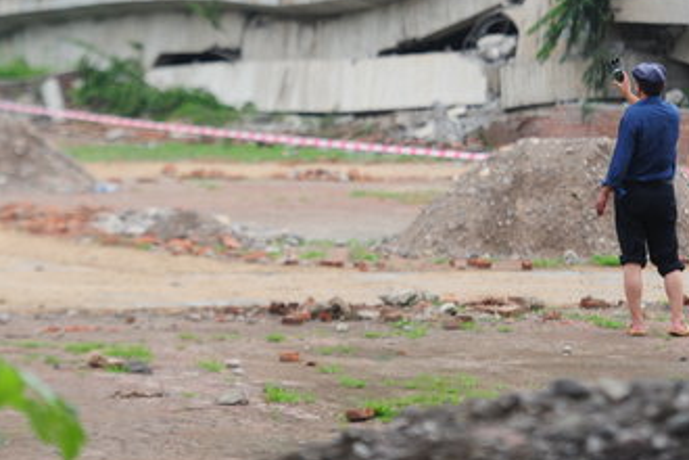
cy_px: 70
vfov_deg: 6.0
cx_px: 324
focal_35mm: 227
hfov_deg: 9.1
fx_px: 4344
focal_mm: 125
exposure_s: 1/1000
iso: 400
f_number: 2.8
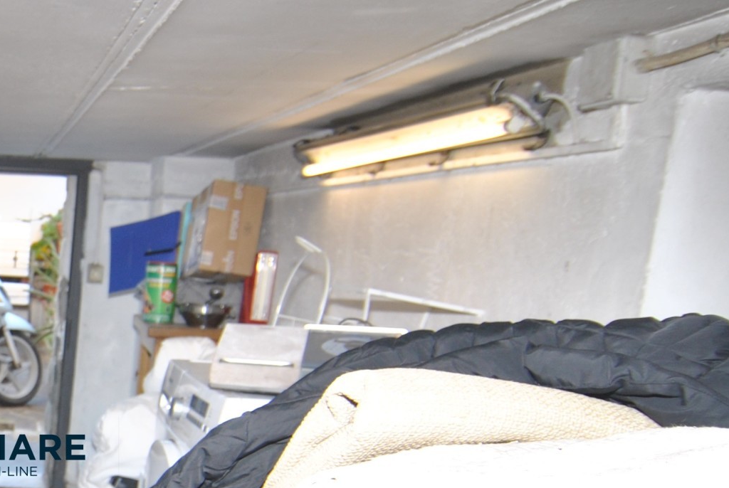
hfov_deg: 36.3
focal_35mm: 45
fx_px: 913
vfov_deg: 28.8
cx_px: -88
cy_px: 439
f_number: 4
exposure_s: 1/60
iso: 200
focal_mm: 12
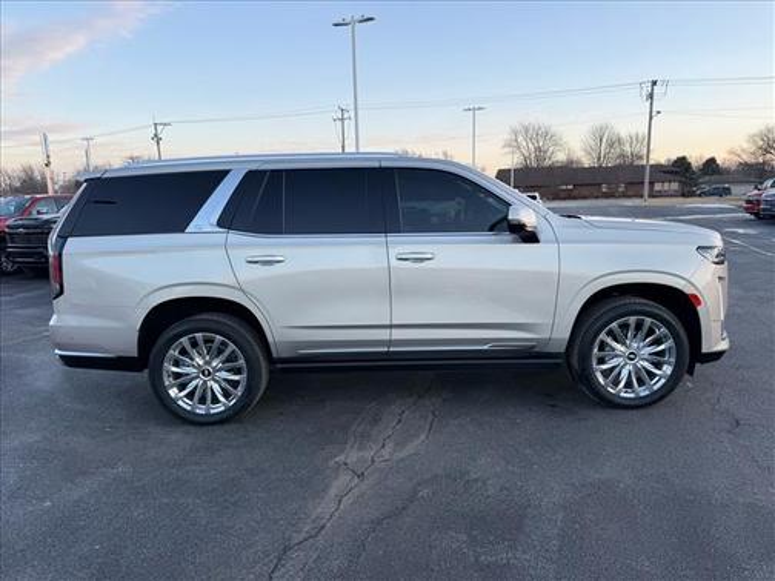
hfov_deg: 71.6
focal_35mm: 24
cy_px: 290
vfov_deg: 56.8
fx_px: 537
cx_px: 388
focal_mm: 6.76
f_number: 1.78
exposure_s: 1/507
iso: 80
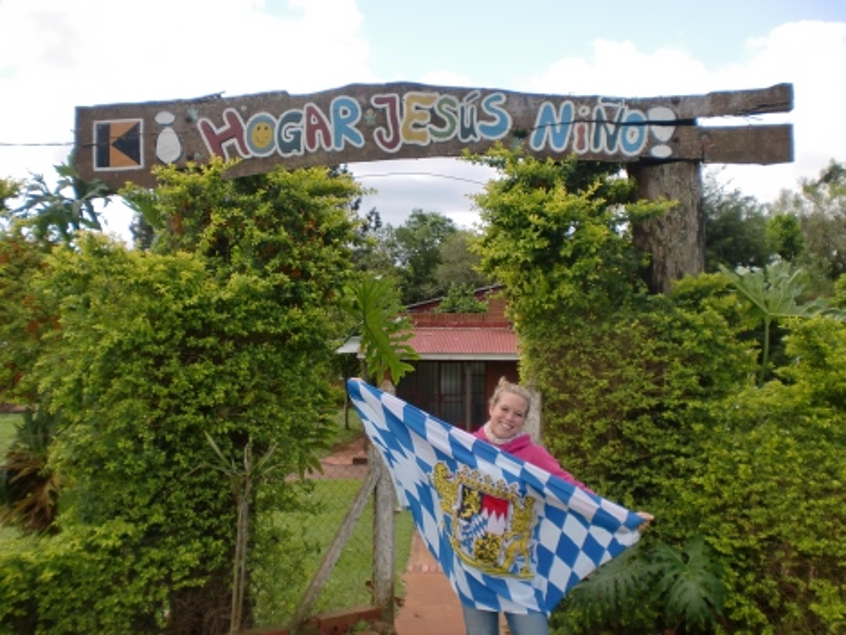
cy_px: 318
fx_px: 856
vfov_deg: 40.7
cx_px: 423
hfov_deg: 52.6
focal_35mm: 35
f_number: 3.1
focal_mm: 6.3
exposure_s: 1/500
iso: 64
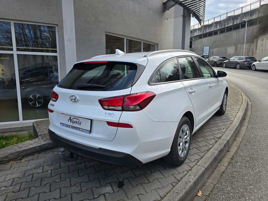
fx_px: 178
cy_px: 100
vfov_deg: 58.9
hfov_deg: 73.9
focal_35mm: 23
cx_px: 134
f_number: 1.7
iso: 12
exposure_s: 1/286
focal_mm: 6.3
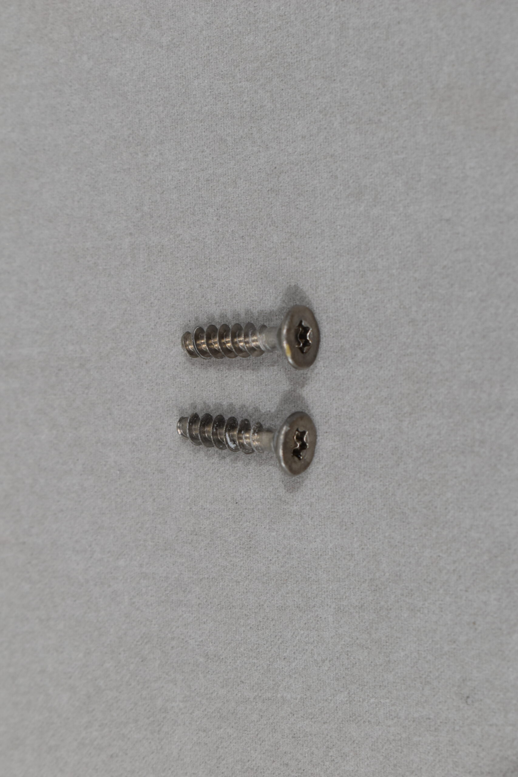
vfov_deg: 24.6
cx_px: 259
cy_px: 388
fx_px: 1780
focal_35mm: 82
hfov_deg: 16.6
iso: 400
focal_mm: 55
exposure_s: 1/60
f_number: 7.1
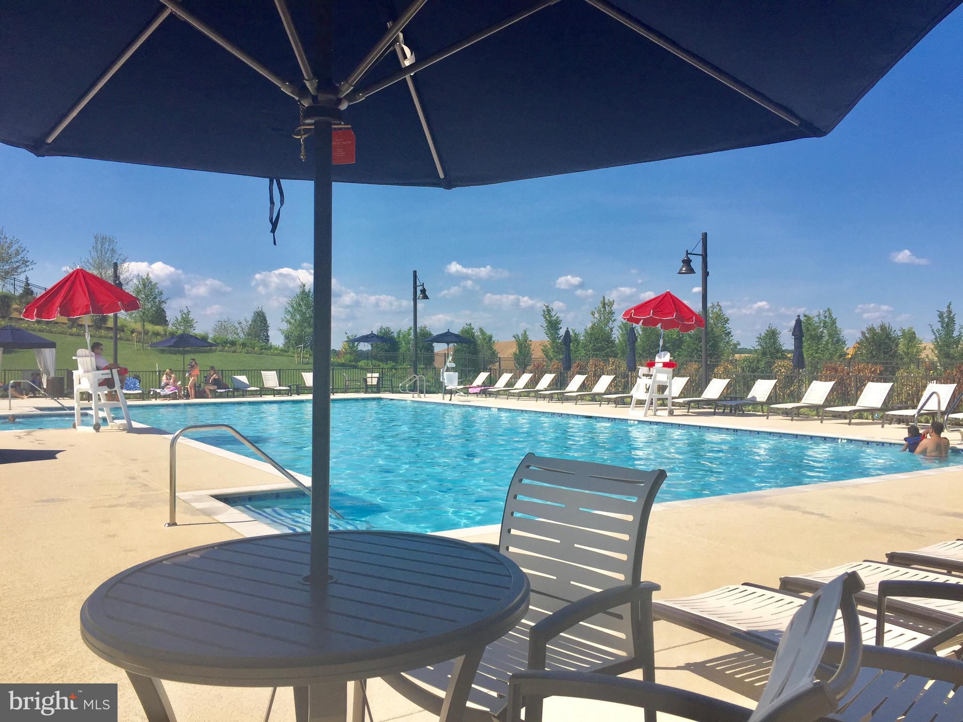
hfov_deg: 61.7
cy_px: 361
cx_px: 482
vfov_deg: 48.2
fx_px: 807
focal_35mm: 29
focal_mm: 4.15
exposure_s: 1/3300
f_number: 2.2
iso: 32
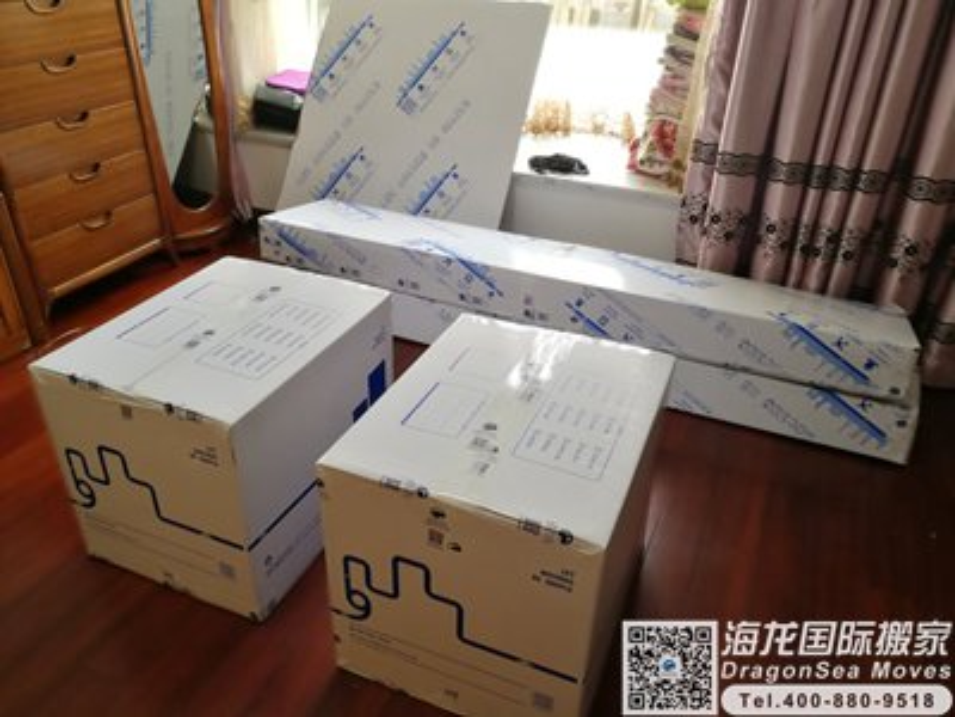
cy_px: 358
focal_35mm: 27
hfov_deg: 65.3
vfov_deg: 51.4
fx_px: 745
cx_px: 478
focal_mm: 3.84
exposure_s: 1/50
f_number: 2.2
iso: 125
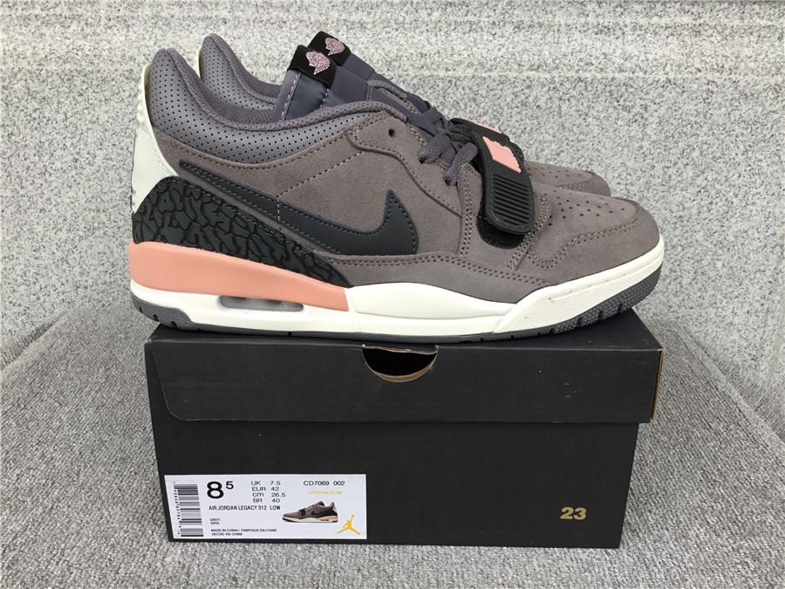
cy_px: 294
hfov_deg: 58.4
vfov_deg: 45.4
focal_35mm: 31
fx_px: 703
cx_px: 392
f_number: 2.4
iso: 25
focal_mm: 3.3
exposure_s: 1/60
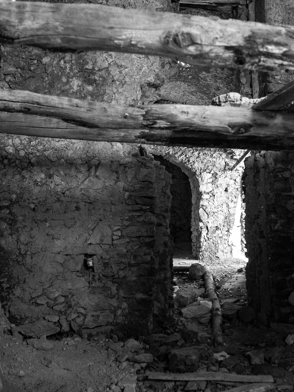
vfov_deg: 47.9
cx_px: 208
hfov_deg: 36.2
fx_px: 442
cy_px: 196
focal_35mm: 39
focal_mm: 18
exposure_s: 1/800
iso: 1600
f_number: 2.8
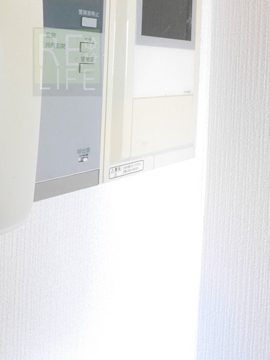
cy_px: 62
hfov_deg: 49.3
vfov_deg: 59.1
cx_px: 67
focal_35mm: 27
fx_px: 281
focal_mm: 7
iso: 2500
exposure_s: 1/60
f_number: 4
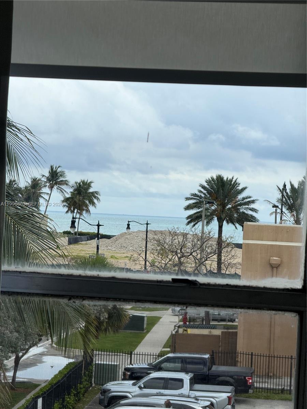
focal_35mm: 120
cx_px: 154
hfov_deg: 12.3
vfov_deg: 16.4
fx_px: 1419
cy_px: 204
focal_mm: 15.66
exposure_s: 1/1080
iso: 50
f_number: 2.8
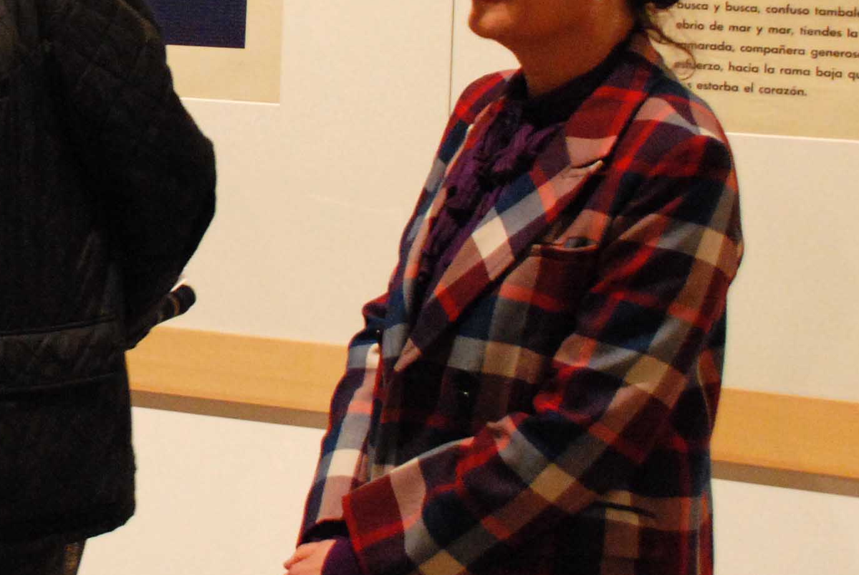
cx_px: -219
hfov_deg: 16.5
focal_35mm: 118
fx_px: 2819
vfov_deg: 11.5
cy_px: -34
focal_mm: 28
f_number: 4
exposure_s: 1/20
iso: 1600
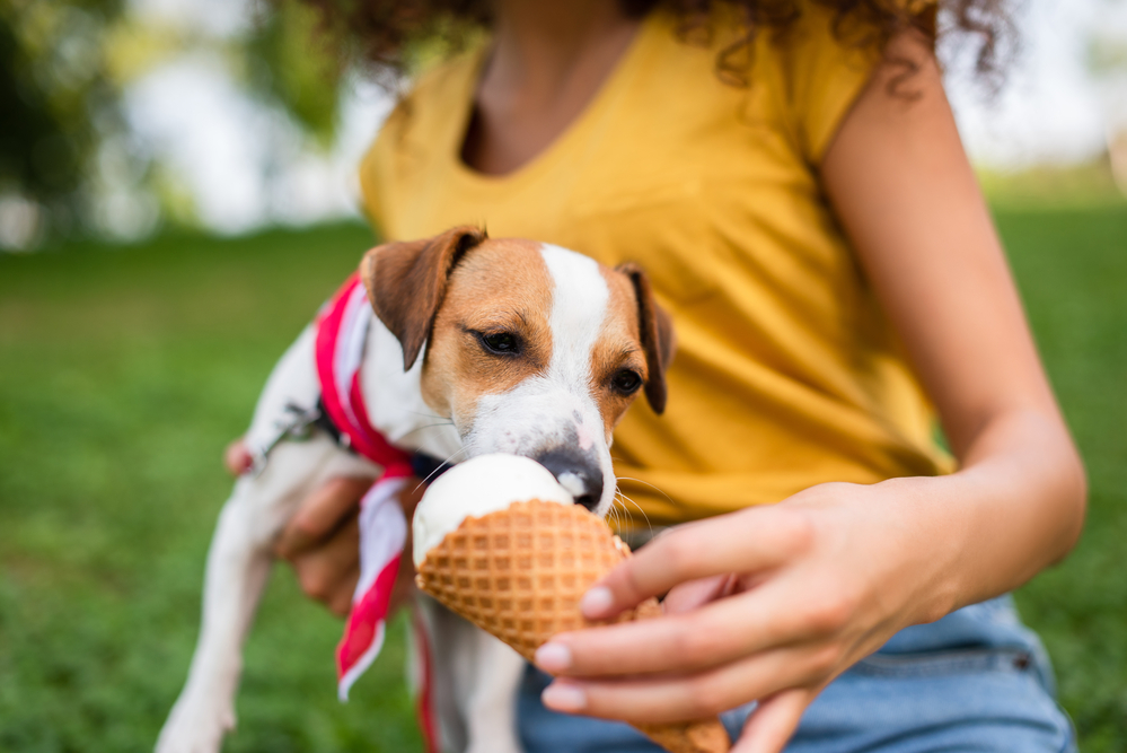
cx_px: 564
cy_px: 376
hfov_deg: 39.6
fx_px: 1566
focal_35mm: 50
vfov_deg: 27.0
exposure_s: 1/1250
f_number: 2.8
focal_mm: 50
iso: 250
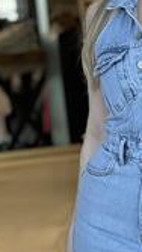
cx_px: 184
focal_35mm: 234
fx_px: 1566
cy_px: 118
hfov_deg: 5.2
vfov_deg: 9.2
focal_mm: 9
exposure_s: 1/100
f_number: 2.8
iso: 50
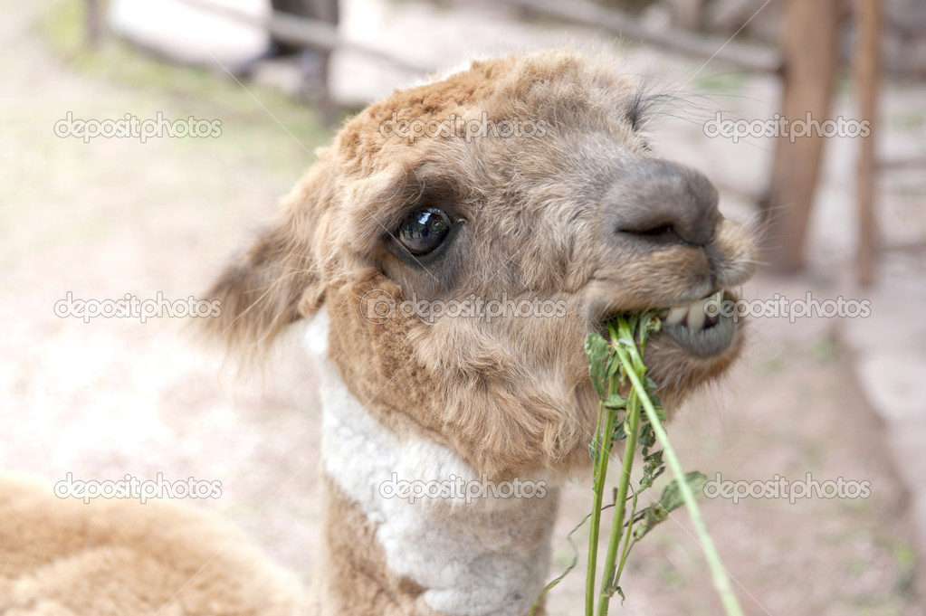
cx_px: 463
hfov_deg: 28.9
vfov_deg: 19.4
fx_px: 1800
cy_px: 308
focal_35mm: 70
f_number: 4.5
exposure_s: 1/250
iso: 200
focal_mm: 70
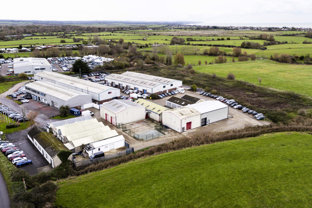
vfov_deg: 73.8
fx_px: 139
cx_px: 156
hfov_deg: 96.7
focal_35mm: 16
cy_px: 104
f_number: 9
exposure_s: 1.6
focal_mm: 16
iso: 100
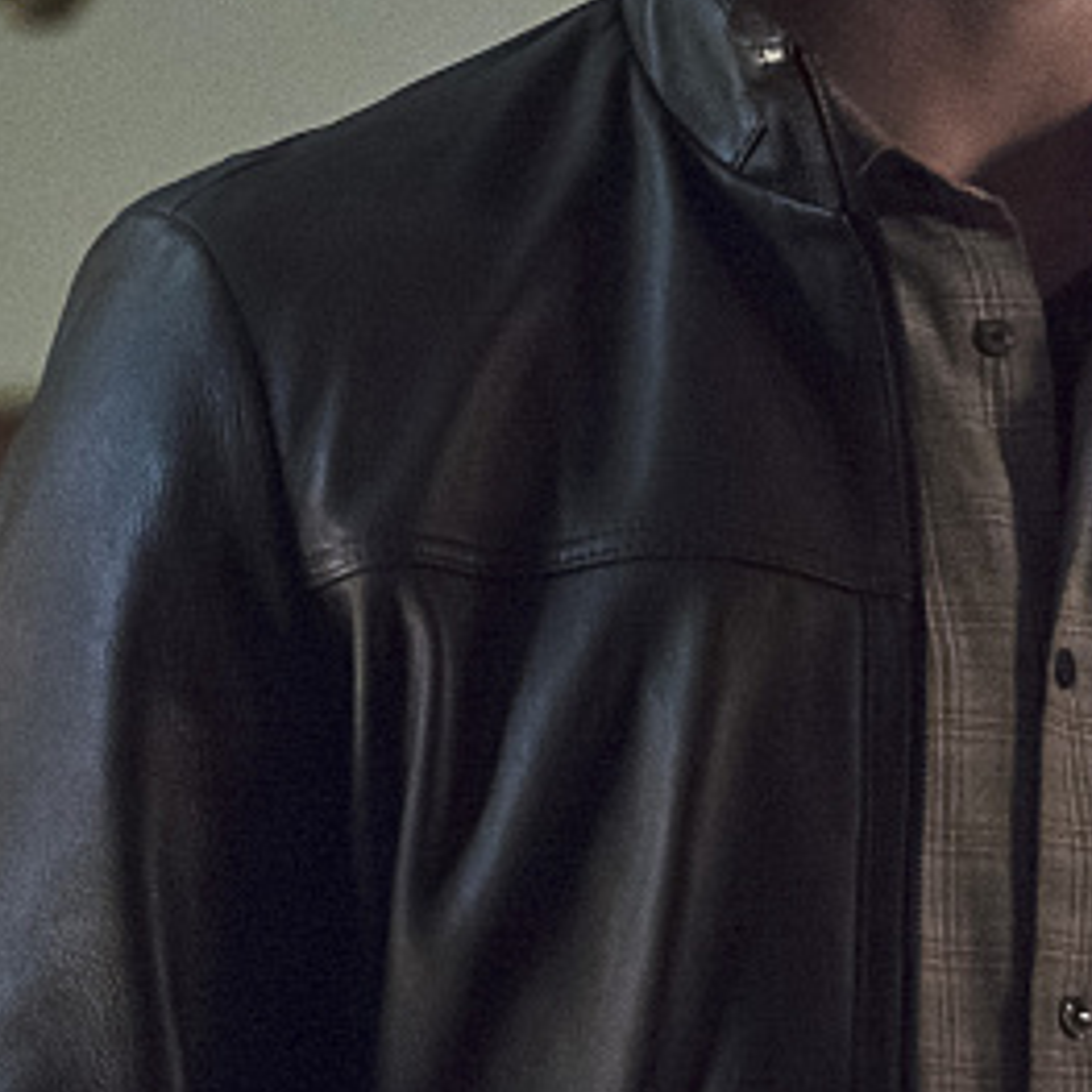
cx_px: 1520
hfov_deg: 4.8
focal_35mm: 364
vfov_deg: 4.8
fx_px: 12991
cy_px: 58
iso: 8000
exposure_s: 1/125
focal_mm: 141
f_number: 4
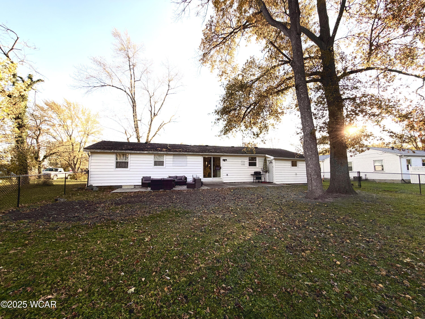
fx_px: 172
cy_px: 160
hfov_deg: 102.1
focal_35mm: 14
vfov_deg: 85.7
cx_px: 212
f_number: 2.2
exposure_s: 1/502
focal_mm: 2.22
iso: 40
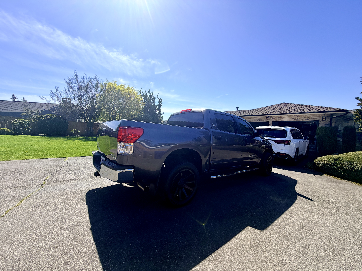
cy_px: 136
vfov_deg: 85.7
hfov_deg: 102.1
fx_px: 146
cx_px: 181
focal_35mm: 14
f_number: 2.2
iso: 20
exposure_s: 1/928
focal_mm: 2.22
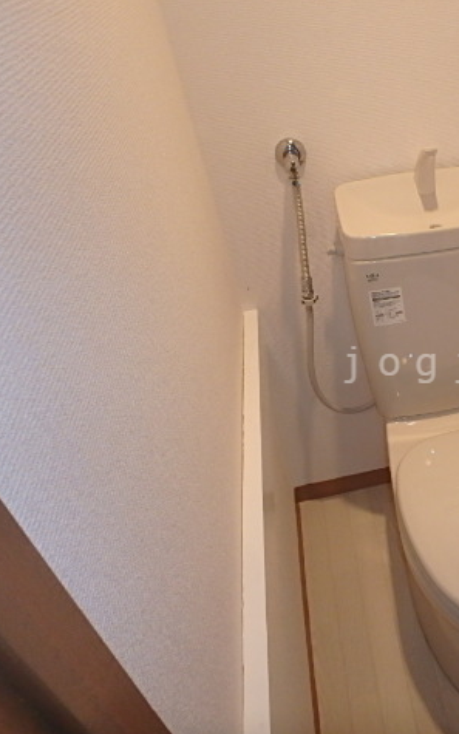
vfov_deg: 62.9
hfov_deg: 37.7
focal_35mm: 30
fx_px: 600
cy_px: 365
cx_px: 450
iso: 400
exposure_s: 1/30
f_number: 3.5
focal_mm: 3.7
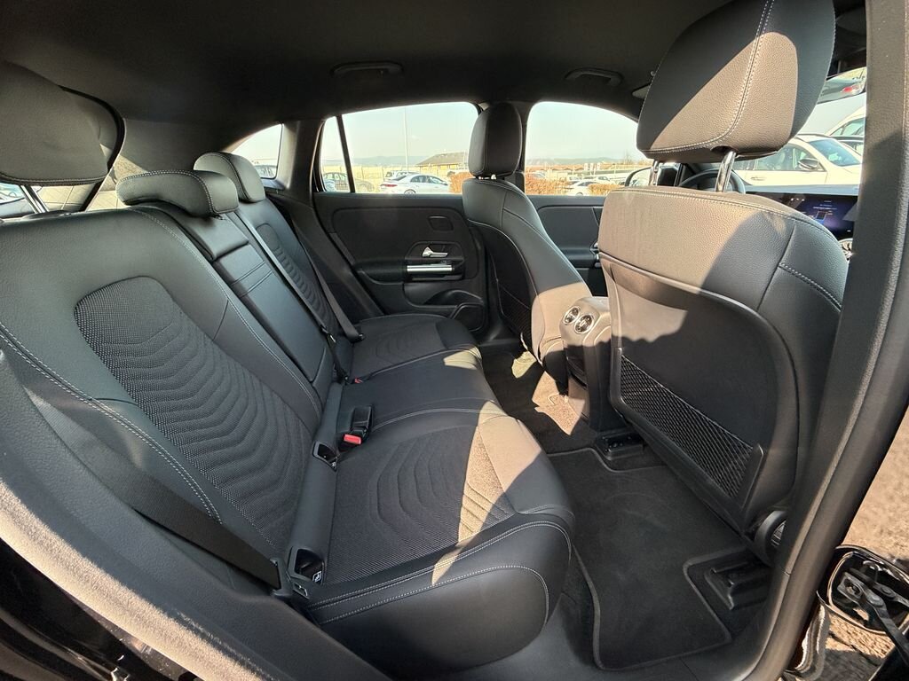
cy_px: 340
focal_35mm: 14
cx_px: 454
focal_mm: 2.22
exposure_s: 1/121
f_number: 2.2
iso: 320
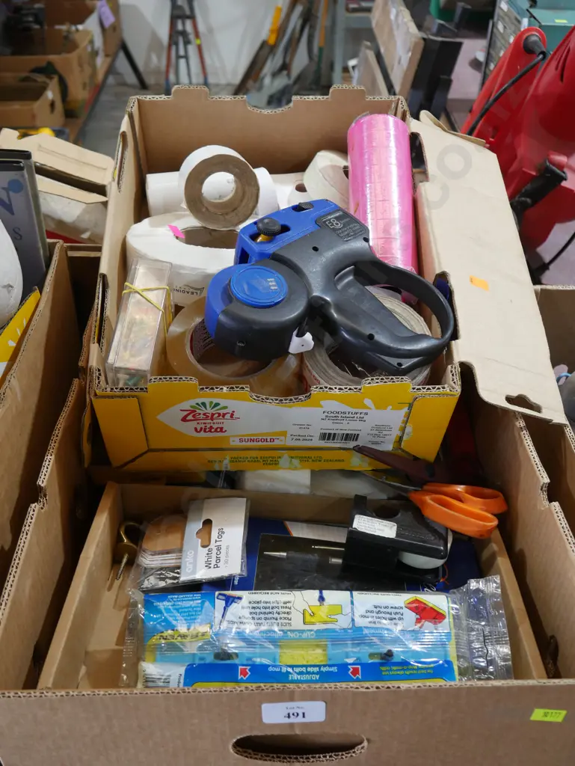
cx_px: 288
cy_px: 383
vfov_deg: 51.3
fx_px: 797
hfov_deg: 39.7
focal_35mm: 36
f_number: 4
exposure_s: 1/60
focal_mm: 18
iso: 500
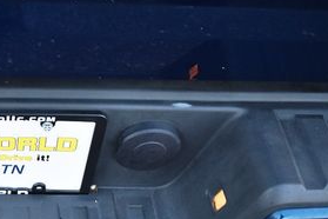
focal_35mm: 62
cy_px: 172
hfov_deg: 30.2
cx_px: 4
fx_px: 565
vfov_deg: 21.7
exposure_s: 1/200
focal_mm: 18
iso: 800
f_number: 3.5
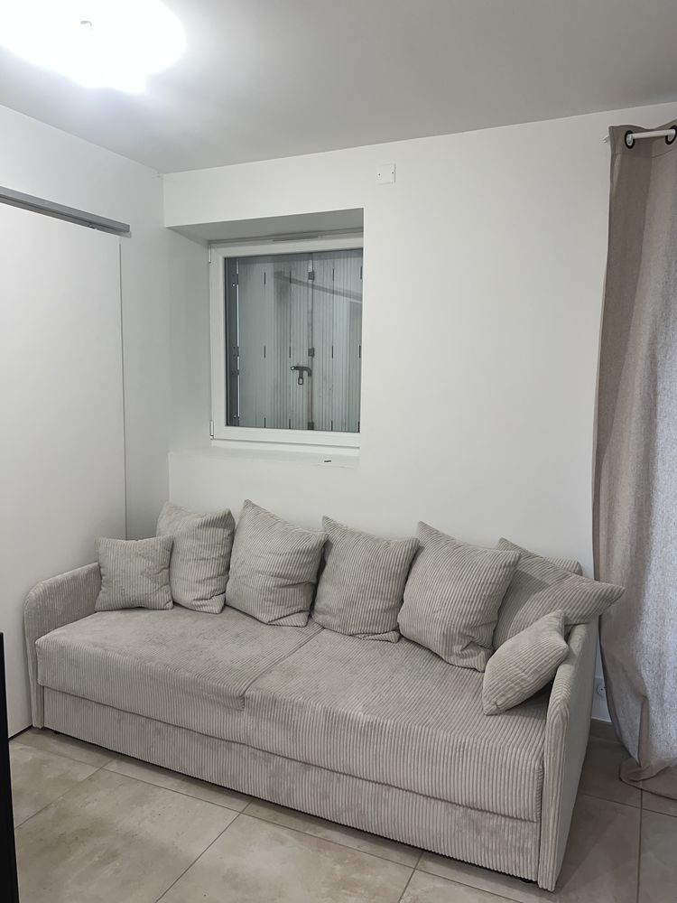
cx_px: 338
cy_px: 452
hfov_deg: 53.1
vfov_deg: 67.3
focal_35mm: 26
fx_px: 678
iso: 50
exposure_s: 1/36
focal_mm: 5.7
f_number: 1.5
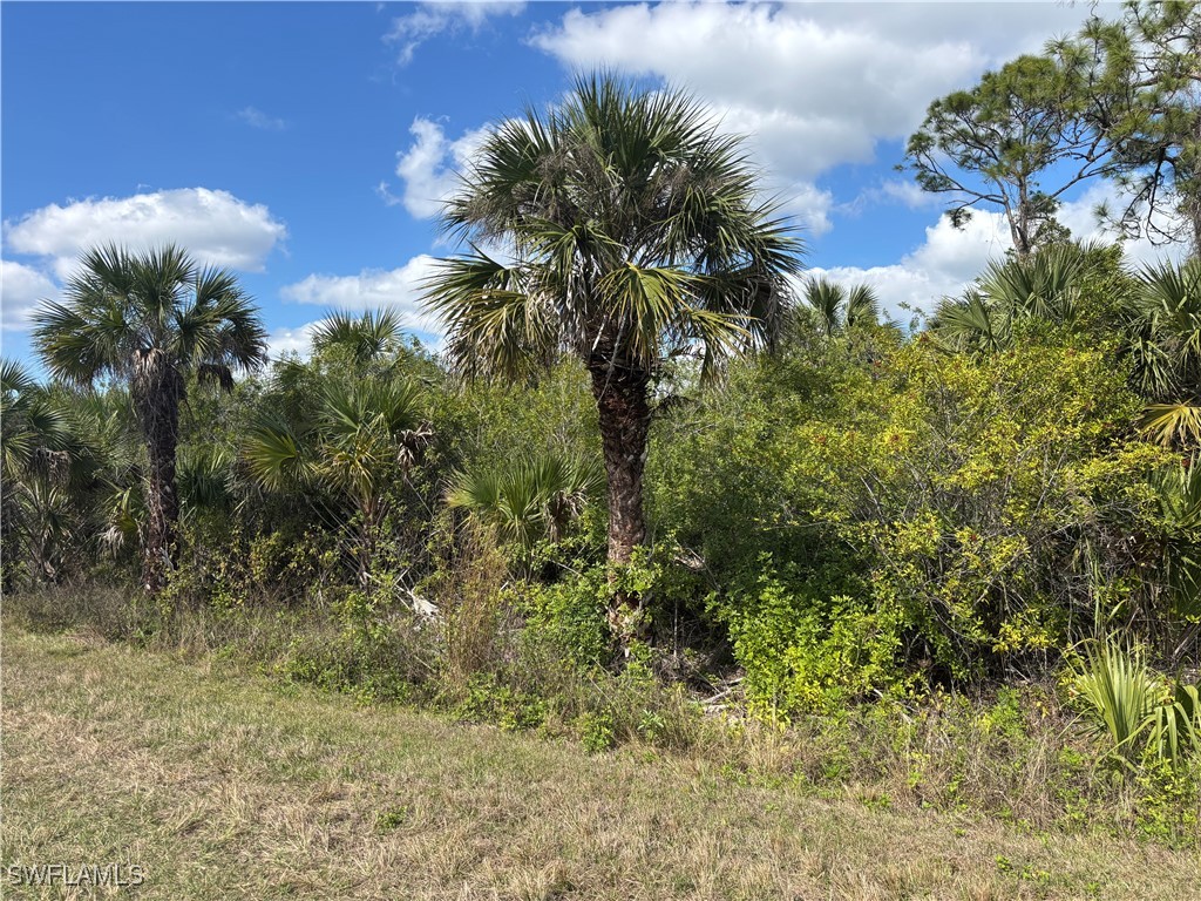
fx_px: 902
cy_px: 450
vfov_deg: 53.1
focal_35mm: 26
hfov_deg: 67.3
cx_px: 600
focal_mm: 5.96
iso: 50
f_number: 1.6
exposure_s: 1/2398
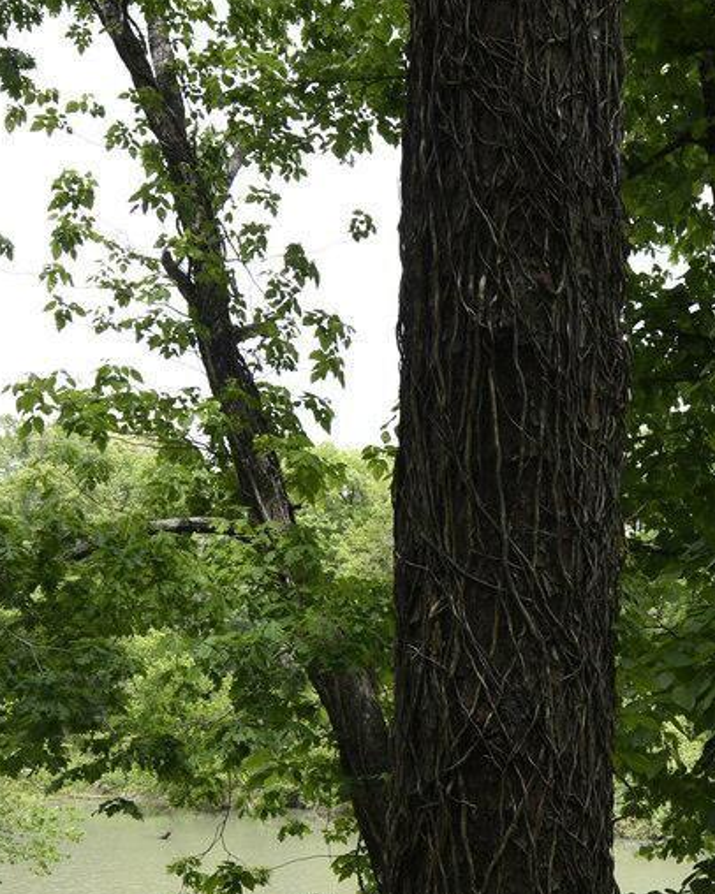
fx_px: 1403
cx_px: 636
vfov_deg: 34.9
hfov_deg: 27.6
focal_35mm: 53
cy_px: 629
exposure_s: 1/100
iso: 64
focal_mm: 14
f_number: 5
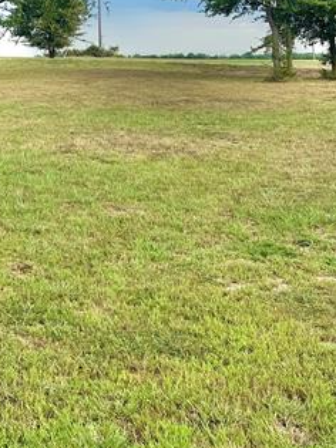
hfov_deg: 17.9
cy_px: -78
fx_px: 1010
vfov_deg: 23.1
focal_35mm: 78
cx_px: -68
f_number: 1.78
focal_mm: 6.86
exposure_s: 1/1949
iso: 80
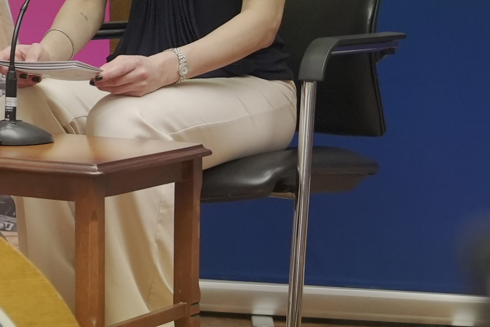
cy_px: -192
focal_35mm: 177
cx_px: -380
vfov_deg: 7.6
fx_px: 2410
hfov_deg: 10.9
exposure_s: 1/250
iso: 6400
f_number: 4
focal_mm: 49
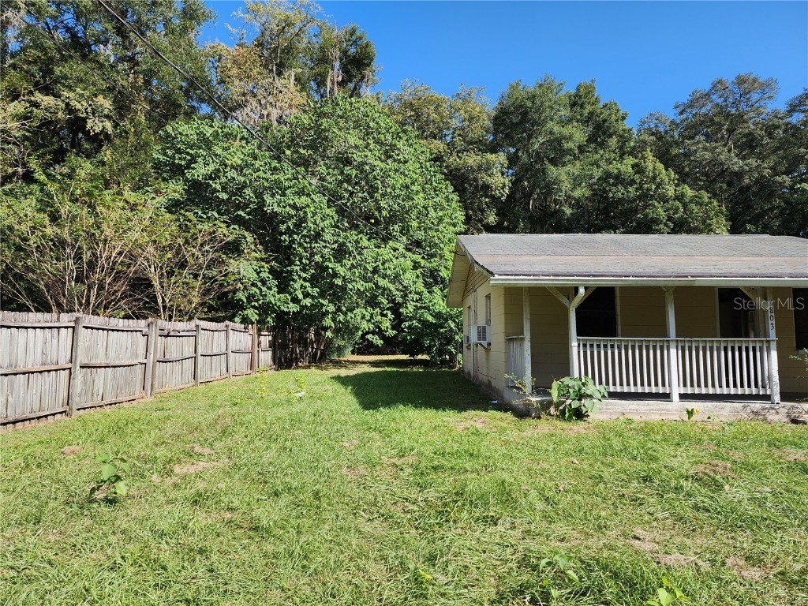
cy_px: 303
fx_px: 537
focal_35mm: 23
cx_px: 404
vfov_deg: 58.9
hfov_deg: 73.9
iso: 12
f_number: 1.8
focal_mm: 6.4
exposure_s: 1/661
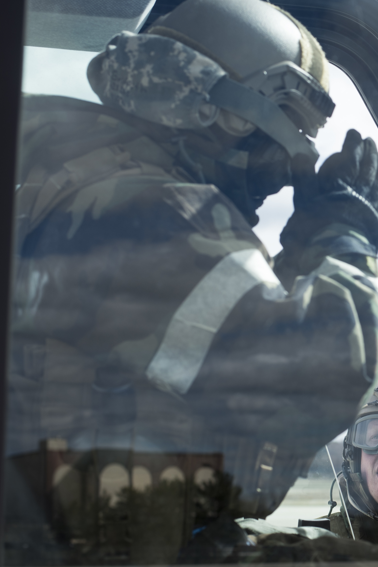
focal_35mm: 95
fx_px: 1496
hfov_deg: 13.9
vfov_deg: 21.4
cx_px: 467
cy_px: 331
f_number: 5.6
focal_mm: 50
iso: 100
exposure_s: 1/400
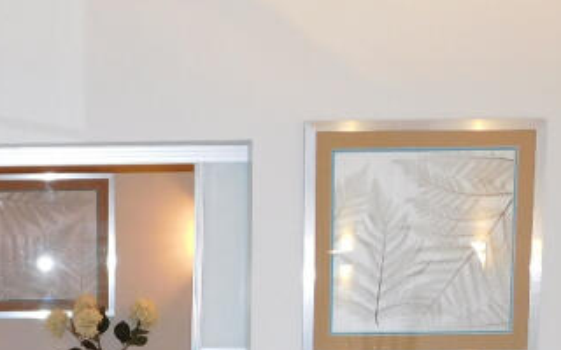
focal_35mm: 78
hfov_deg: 25.3
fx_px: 1193
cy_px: 458
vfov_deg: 15.9
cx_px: 9
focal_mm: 4
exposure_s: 1/30
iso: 200
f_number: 3
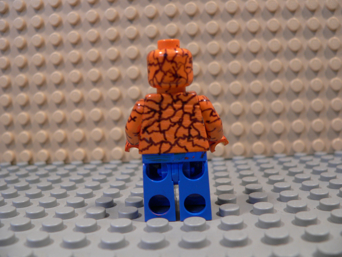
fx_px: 356
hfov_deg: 51.4
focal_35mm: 36
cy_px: 128
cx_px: 171
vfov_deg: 39.7
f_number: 2.8
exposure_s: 1/60
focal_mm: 6
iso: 200
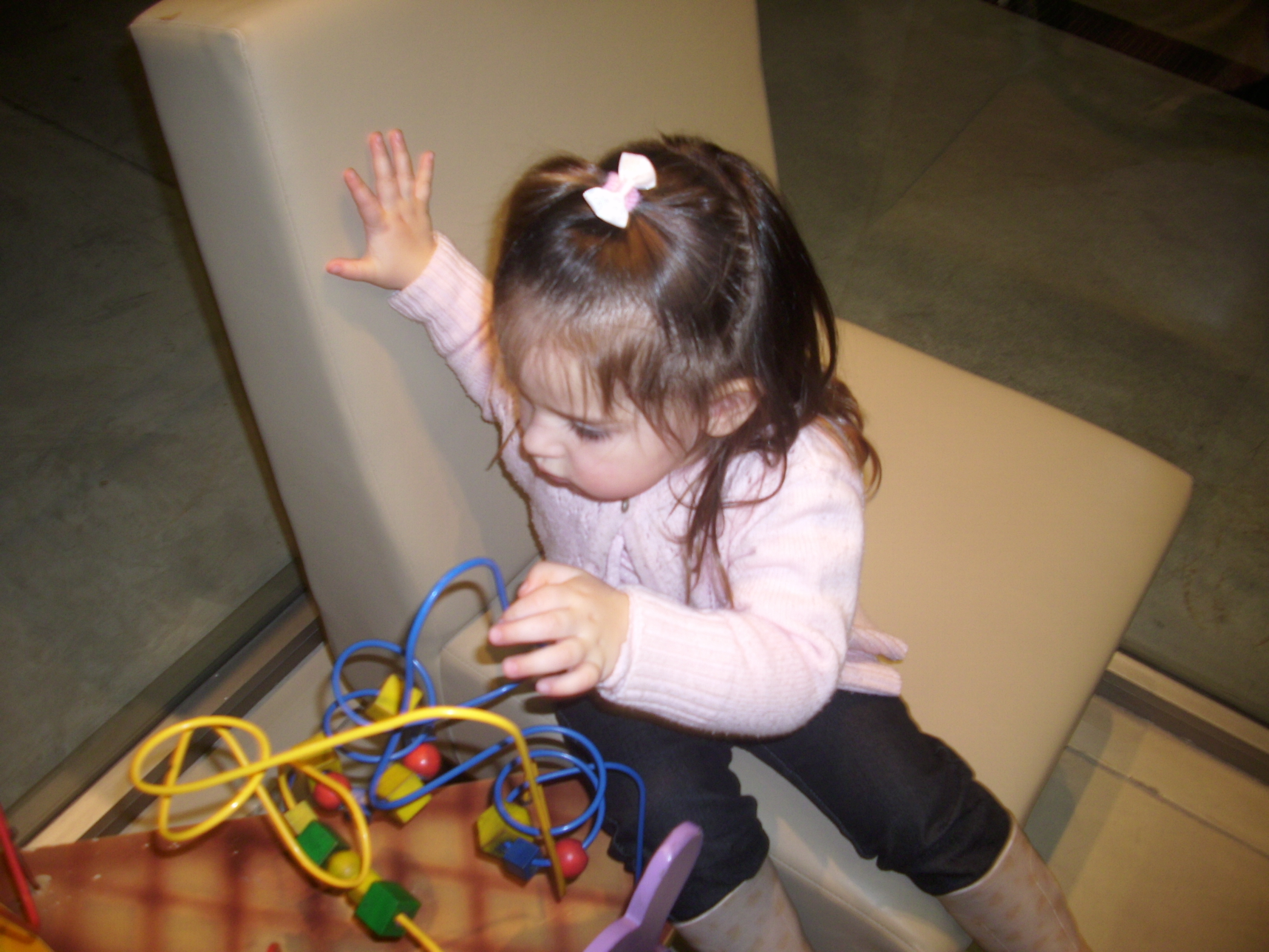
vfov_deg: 45.4
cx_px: 634
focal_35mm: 31
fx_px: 1136
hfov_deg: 58.4
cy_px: 476
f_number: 2.8
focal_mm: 6.2
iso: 50
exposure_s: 1/30
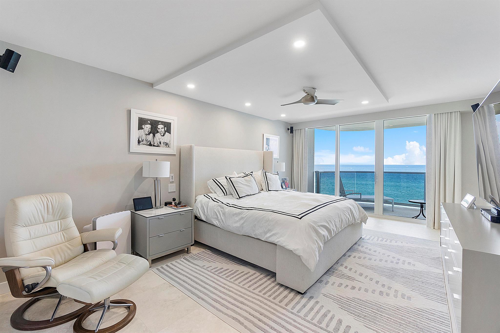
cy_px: 166
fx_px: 208
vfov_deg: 77.3
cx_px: 250
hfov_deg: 100.4
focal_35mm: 15
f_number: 8
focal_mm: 10
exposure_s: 1/25
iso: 250
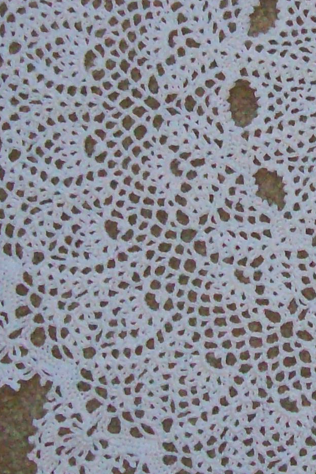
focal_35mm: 114
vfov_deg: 17.8
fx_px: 1501
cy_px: 97
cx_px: 394
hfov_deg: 11.7
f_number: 2.7
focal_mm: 6
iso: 400
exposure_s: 1/128
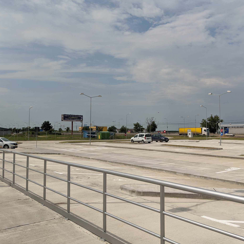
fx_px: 263
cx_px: 132
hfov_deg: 49.7
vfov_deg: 49.7
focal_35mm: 33
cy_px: 118
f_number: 1.73
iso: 56
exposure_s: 1/5882
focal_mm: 4.38
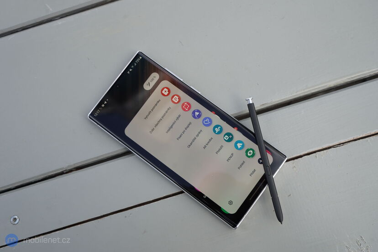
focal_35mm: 42
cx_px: 189
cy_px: 126
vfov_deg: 31.9
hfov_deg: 46.4
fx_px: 441
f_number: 7.1
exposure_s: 1/125
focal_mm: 42
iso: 160
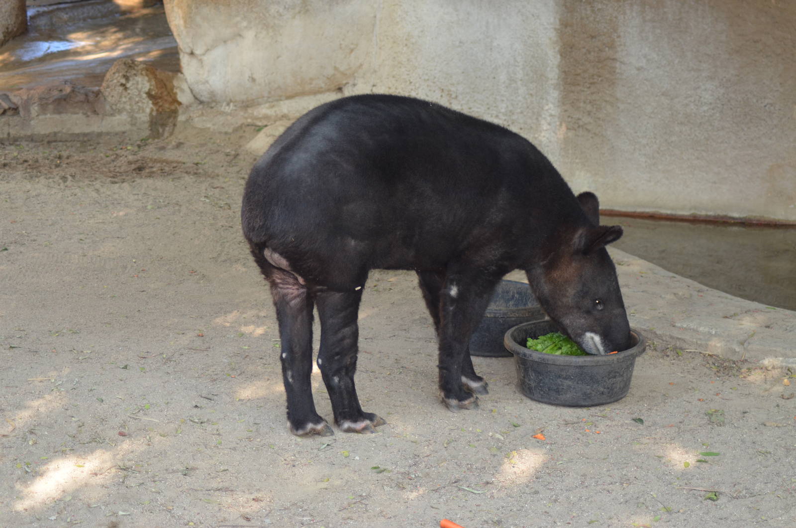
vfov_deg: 13.0
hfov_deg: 19.5
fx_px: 2317
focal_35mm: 105
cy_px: 264
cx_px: 398
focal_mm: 70
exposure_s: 1/100
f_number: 4
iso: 400
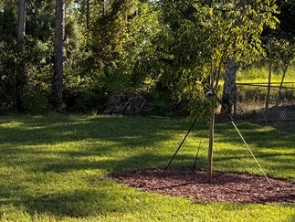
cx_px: -108
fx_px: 648
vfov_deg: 19.4
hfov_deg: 22.4
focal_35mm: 76
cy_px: 121
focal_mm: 6.76
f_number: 1.78
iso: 80
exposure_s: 1/1522
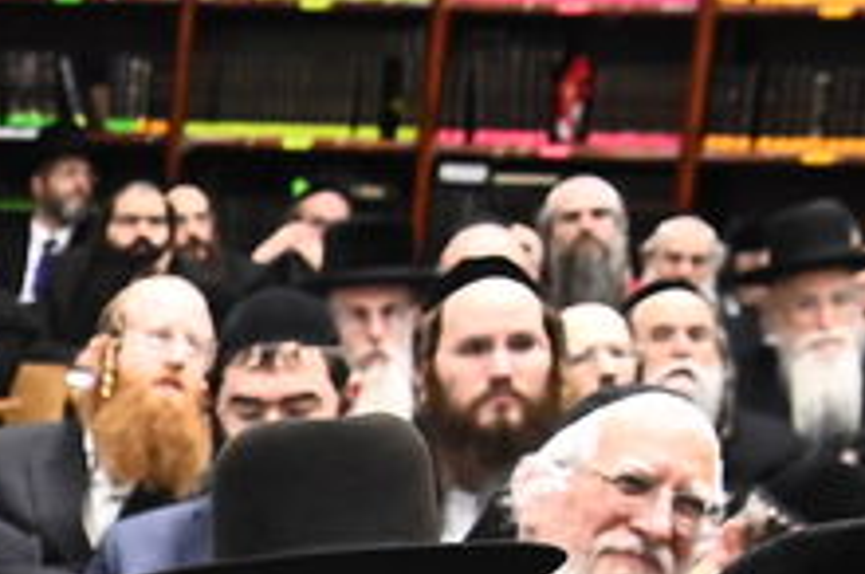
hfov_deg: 8.9
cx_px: -1337
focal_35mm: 204
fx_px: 4894
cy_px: 1254
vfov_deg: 6.5
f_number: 5
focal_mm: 32
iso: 2500
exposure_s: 1/200
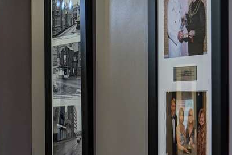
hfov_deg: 10.5
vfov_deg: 7.4
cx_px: -189
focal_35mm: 184
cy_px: 145
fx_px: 1186
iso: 320
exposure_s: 1/2
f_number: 7.1
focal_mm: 50
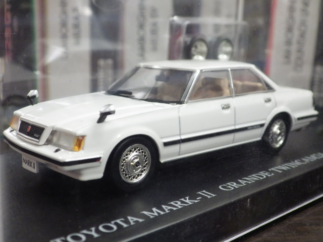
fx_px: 467
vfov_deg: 29.1
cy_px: 121
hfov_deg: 38.2
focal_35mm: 50
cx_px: 162
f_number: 3.8
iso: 800
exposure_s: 1/40
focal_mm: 9
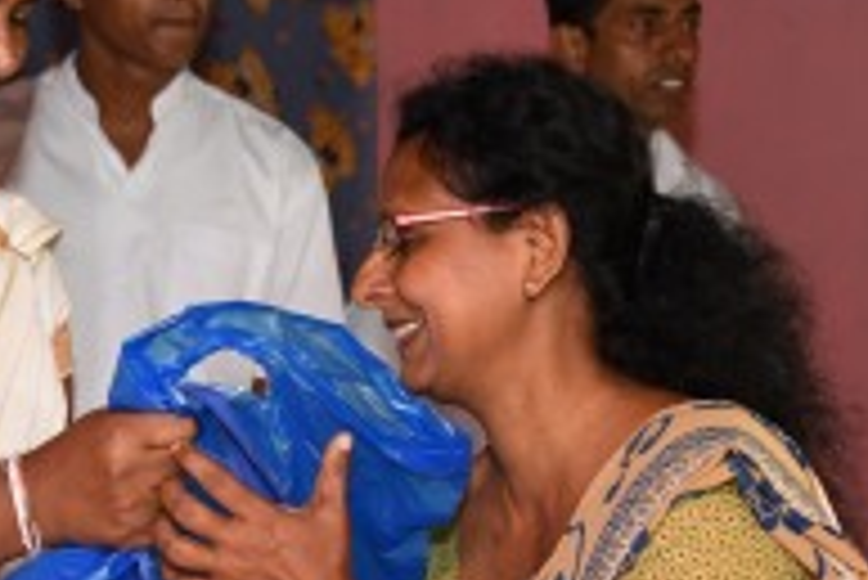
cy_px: 517
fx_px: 2847
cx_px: 288
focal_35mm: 118
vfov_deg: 11.6
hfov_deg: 17.3
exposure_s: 1/160
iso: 1000
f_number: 4.5
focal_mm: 38
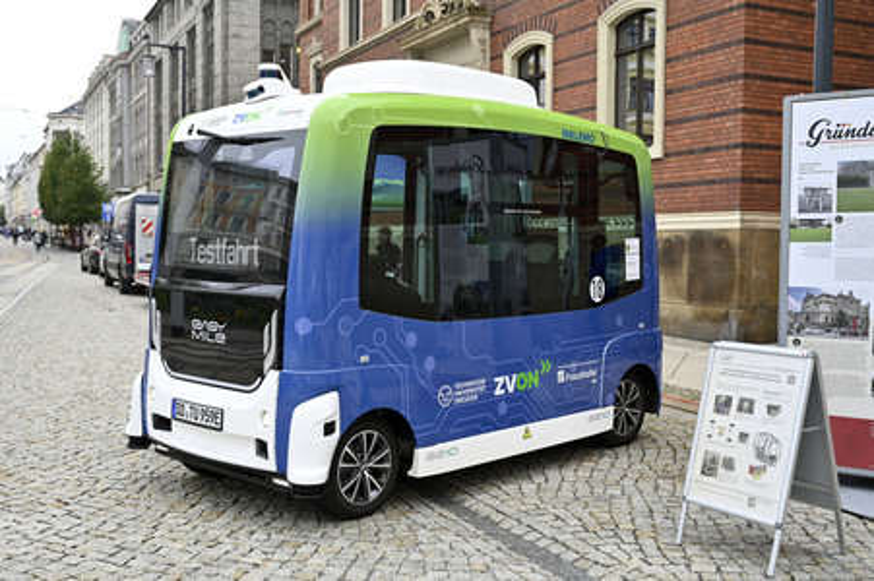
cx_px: 437
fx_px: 946
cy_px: 290
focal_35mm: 39
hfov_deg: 49.6
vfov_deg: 34.2
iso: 320
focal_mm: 39
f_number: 4
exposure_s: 1/250
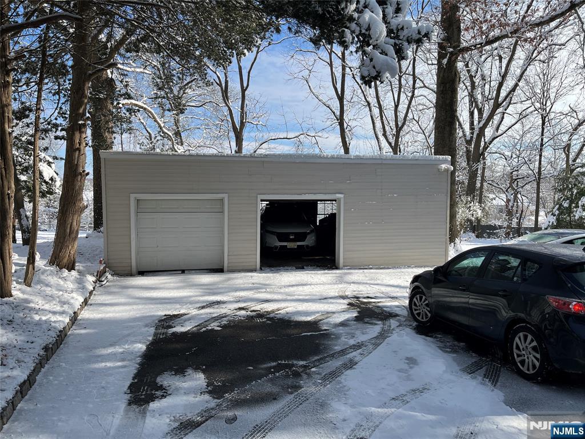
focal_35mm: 26
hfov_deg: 67.3
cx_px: 292
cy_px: 220
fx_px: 439
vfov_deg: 53.1
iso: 50
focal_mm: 5.1
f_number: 1.6
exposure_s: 1/3521
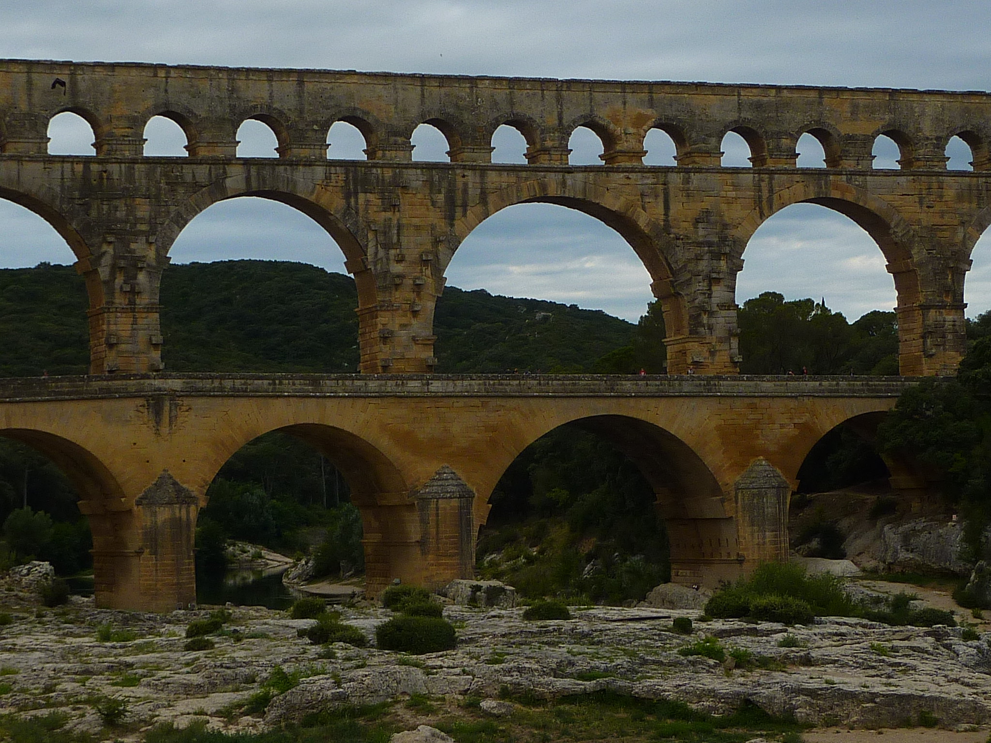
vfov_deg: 14.8
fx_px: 2863
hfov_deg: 19.6
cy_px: 372
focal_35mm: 100
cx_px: 496
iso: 80
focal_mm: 9.1
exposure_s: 1/320
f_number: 3.9
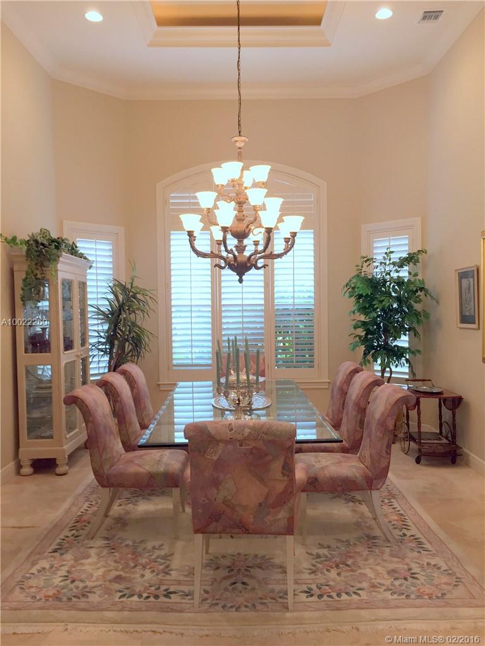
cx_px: 242
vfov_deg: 61.7
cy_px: 323
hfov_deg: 48.2
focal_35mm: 29
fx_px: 542
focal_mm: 4.15
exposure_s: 1/30
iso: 50
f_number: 2.2
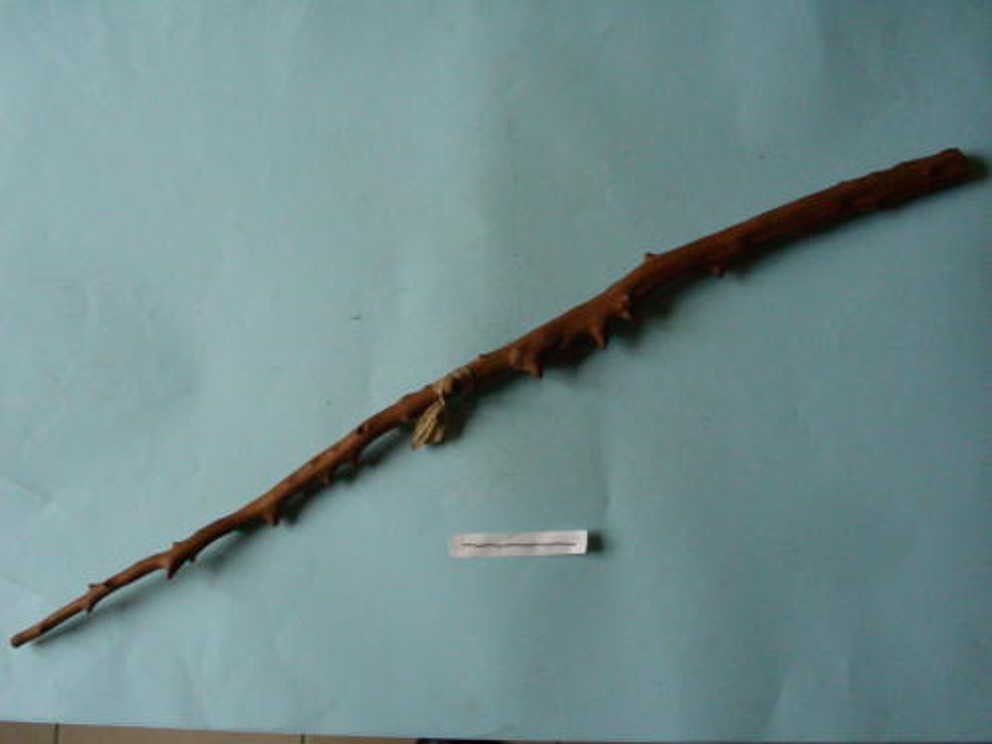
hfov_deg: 45.8
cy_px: 372
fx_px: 1175
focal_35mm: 41
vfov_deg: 35.1
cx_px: 496
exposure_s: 1/105
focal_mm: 6.8
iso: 400
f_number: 4
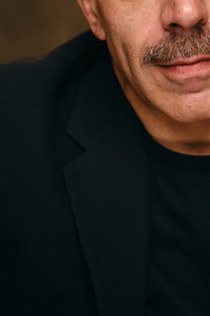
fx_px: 1007
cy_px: 83
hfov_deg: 11.9
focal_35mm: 115
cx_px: 166
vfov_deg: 17.7
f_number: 1.6
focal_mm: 33
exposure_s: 1/200
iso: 125
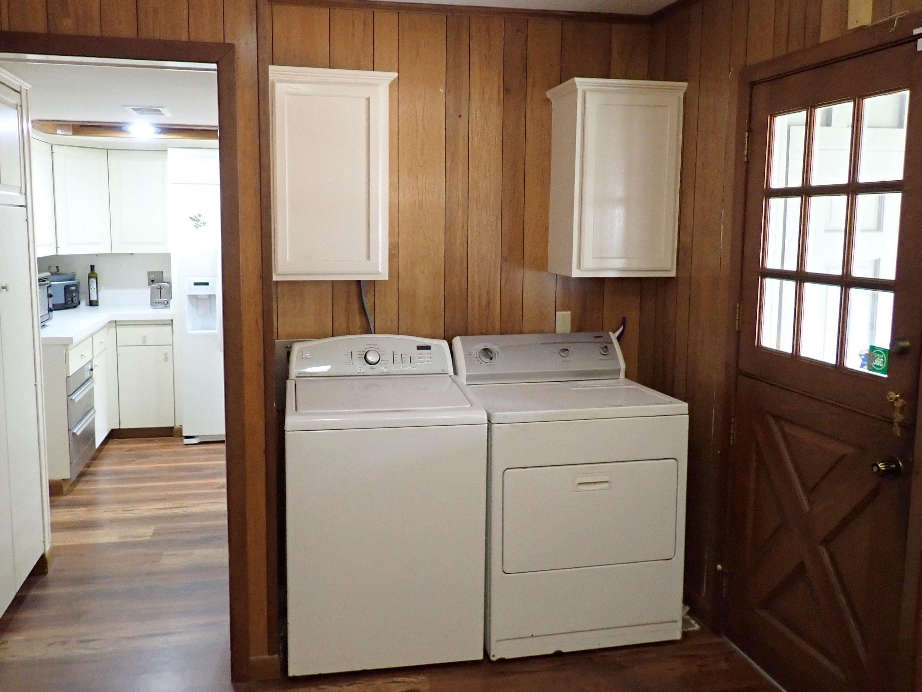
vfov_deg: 49.7
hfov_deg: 63.4
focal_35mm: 28
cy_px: 329
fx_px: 746
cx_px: 433
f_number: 2
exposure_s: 1/30
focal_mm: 4.5
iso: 400
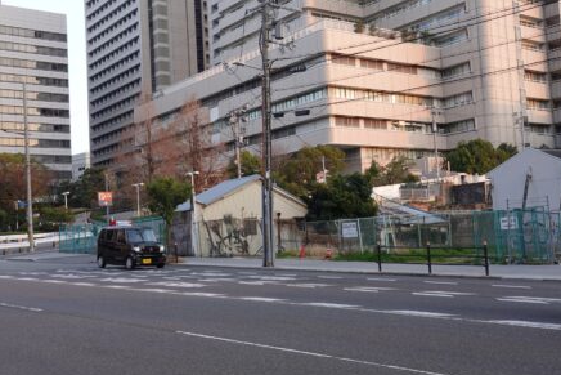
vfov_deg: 30.5
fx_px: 686
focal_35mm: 44
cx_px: 286
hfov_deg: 44.5
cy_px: 183
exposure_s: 1/80
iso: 160
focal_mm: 14.7
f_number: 4
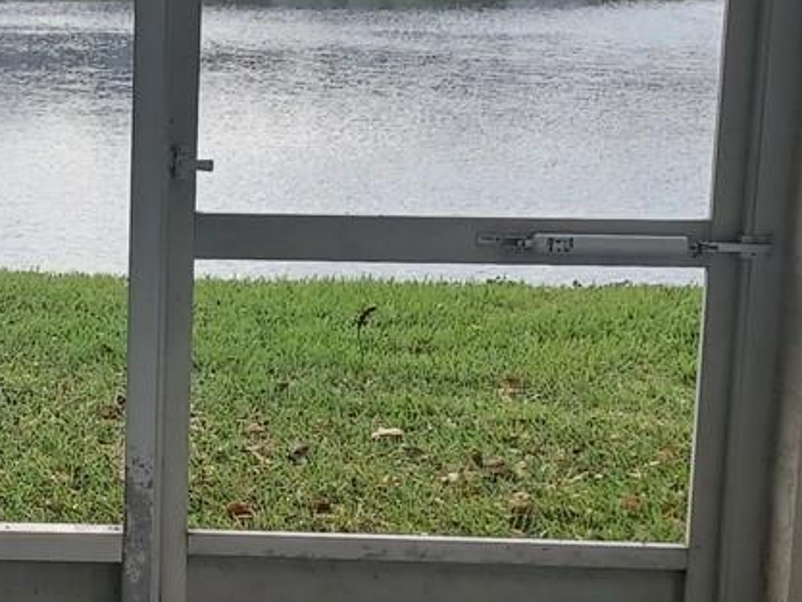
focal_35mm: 96
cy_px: 287
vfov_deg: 15.4
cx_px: -58
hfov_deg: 19.6
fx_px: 2225
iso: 40
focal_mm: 4.6
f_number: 1.8
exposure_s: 1/120
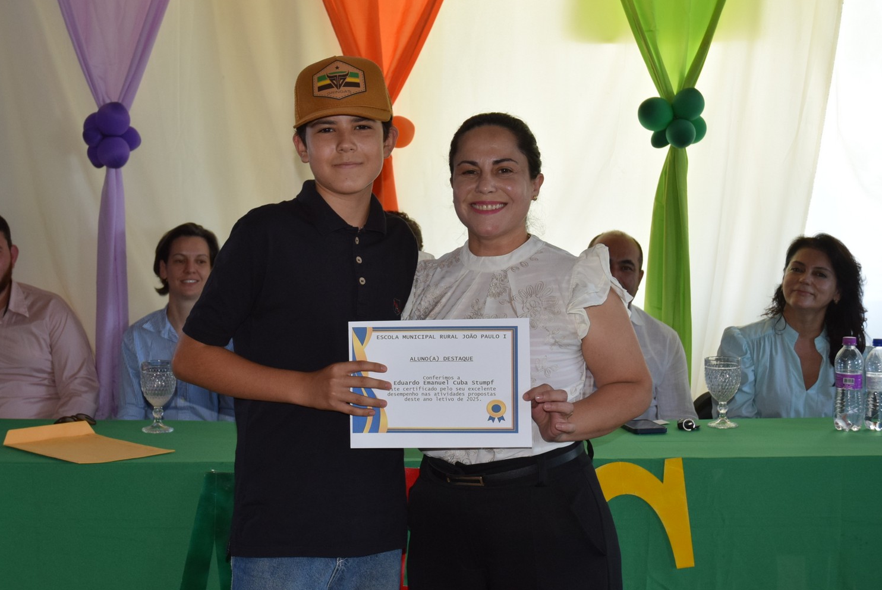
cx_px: 366
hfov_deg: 37.6
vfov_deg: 25.7
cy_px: 278
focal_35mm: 53
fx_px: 1290
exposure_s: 1/125
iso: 720
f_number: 5.6
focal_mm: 29
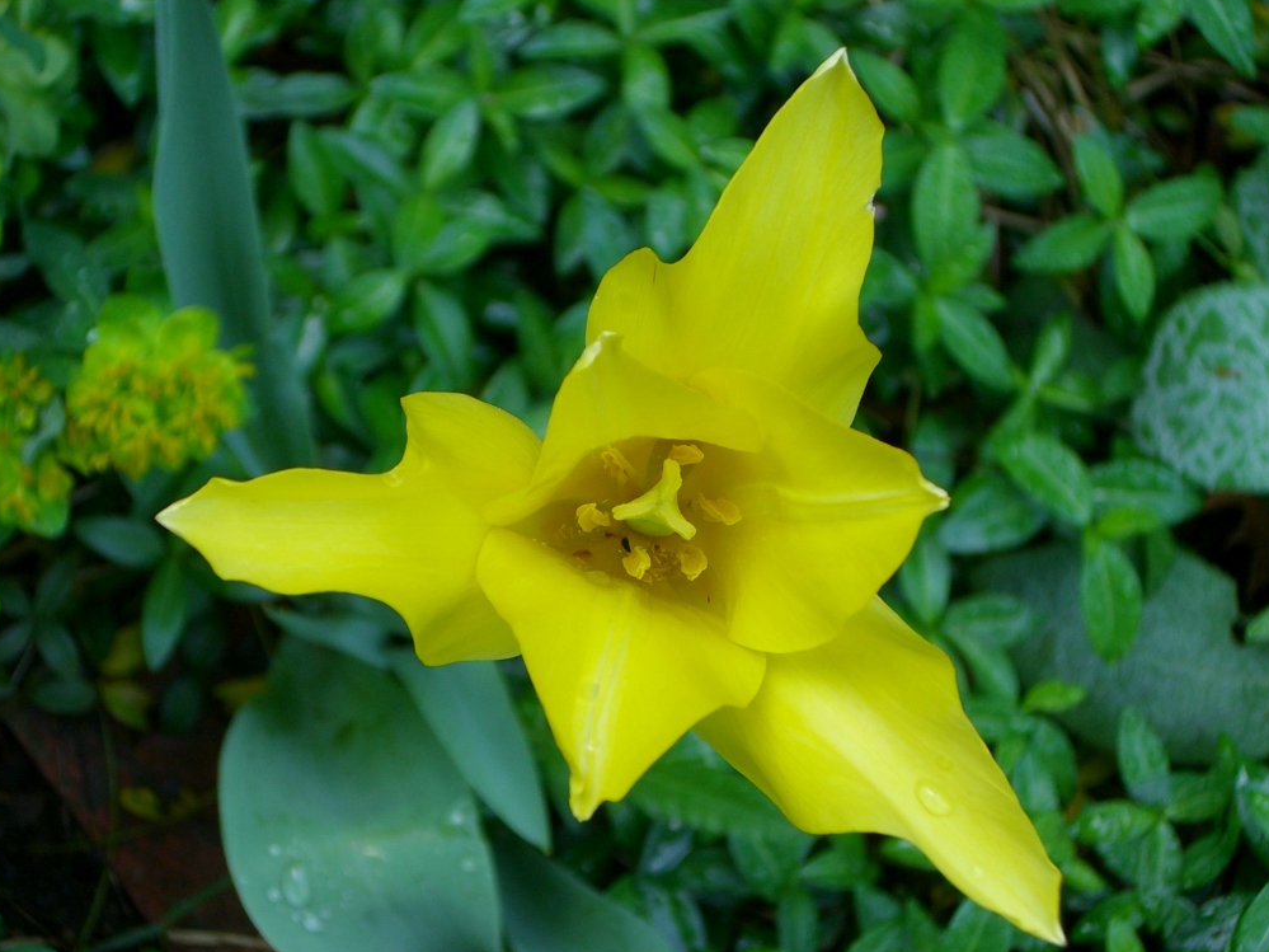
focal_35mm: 81
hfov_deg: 24.1
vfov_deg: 18.2
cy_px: 468
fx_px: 2969
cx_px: 634
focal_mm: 12.8
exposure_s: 1/125
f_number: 4.1
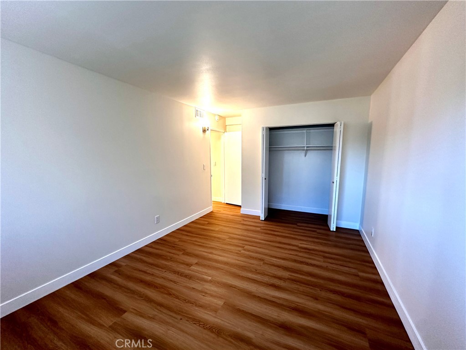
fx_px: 188
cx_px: 233
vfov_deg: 85.7
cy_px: 175
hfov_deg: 102.1
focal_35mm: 14
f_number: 2.2
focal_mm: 2.22
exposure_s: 1/120
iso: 250
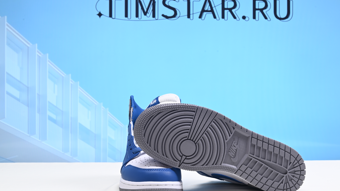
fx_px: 406
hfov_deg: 45.4
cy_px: 113
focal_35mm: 45
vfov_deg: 26.5
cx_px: 190
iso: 100
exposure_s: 1/2
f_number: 16
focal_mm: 37
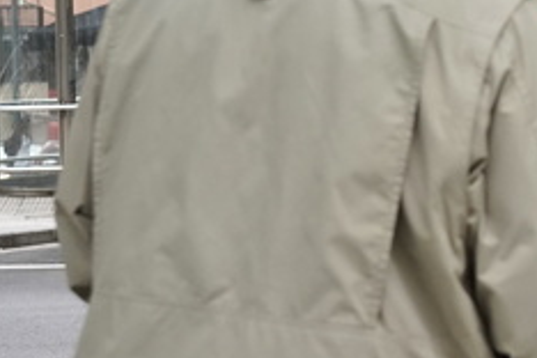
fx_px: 1894
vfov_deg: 10.7
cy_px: 34
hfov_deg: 15.0
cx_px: 810
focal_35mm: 127
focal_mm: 41
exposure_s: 1/800
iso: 2000
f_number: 4.5
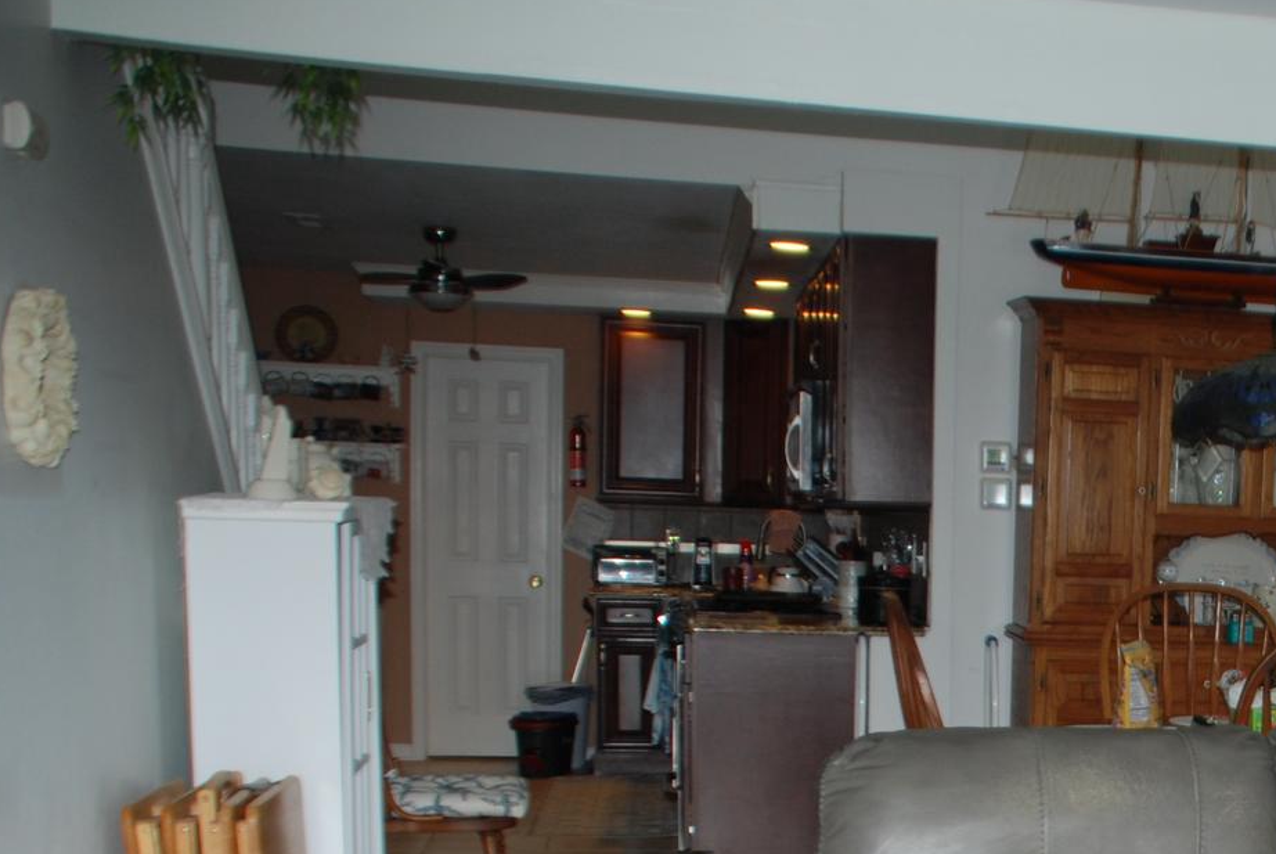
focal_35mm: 60
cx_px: 1312
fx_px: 2129
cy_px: 821
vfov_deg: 22.0
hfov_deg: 30.7
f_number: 3.5
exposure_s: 1/60
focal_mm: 18
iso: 200
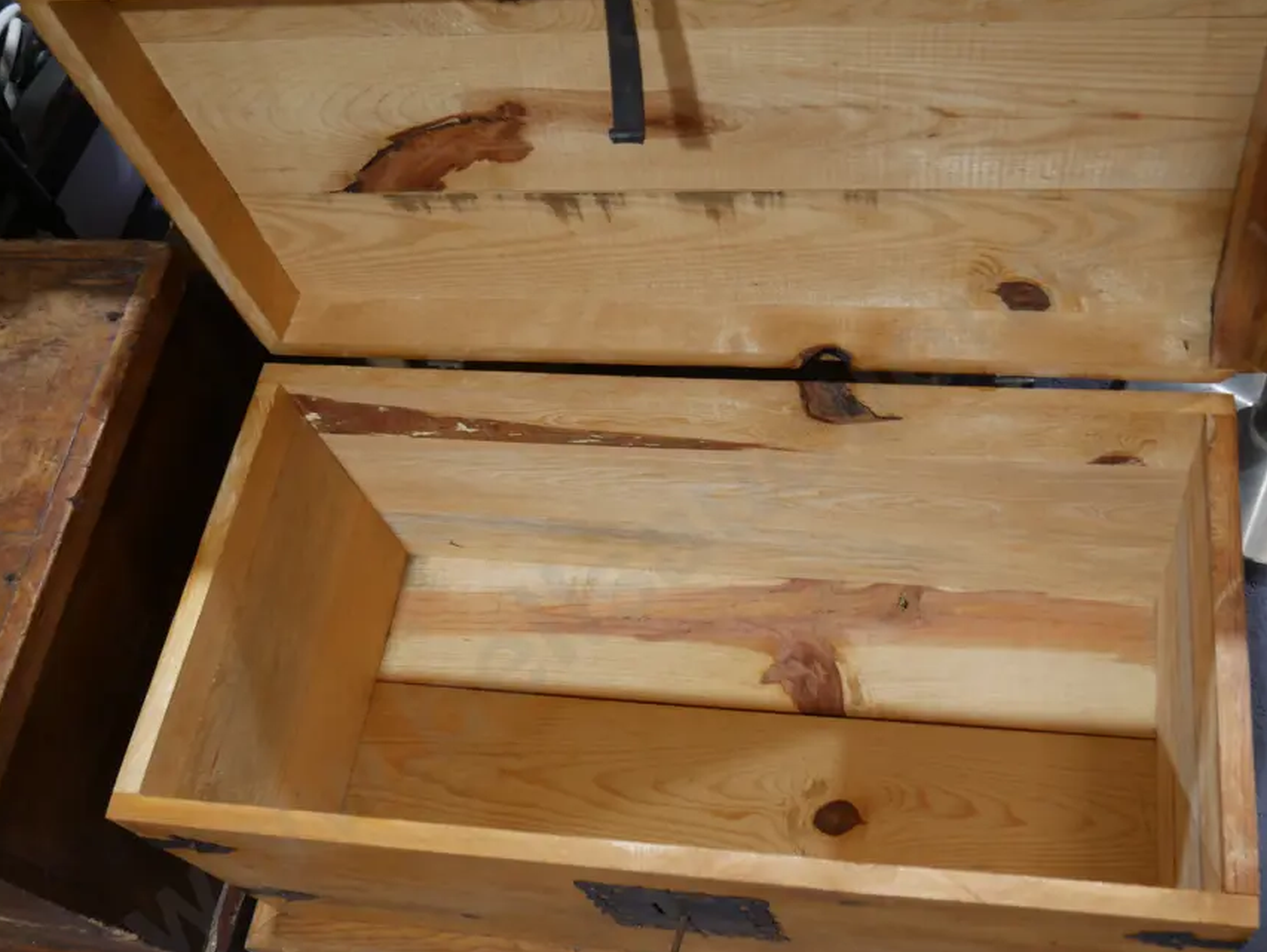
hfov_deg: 51.1
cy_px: 491
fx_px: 1319
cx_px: 746
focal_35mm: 36
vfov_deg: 39.7
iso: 320
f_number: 3.6
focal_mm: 15
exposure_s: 1/60
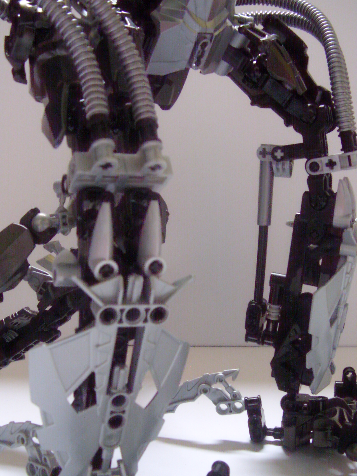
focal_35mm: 39
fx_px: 536
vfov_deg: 47.7
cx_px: 166
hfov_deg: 36.8
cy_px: 274
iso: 300
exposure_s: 1/8
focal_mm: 6.3
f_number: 3.5
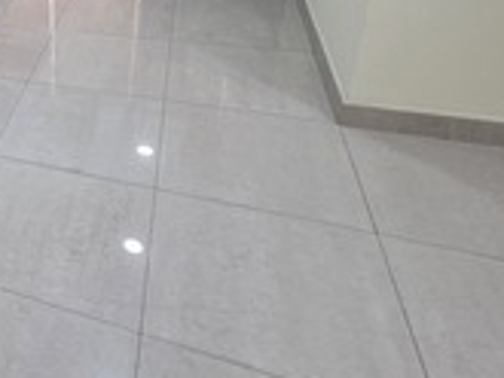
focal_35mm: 36
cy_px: 14
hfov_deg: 36.7
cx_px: -127
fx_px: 525
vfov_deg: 36.3
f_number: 1.9
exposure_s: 1/50
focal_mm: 2.2
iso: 64
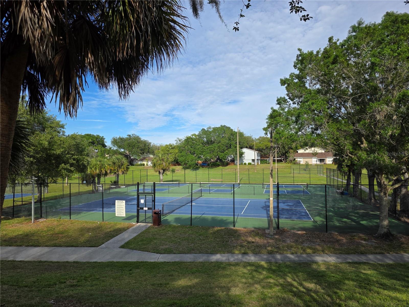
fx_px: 272
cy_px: 154
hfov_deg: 73.9
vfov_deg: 58.9
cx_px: 204
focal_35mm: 23
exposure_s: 1/4333
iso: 80
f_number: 1.7
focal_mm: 6.3
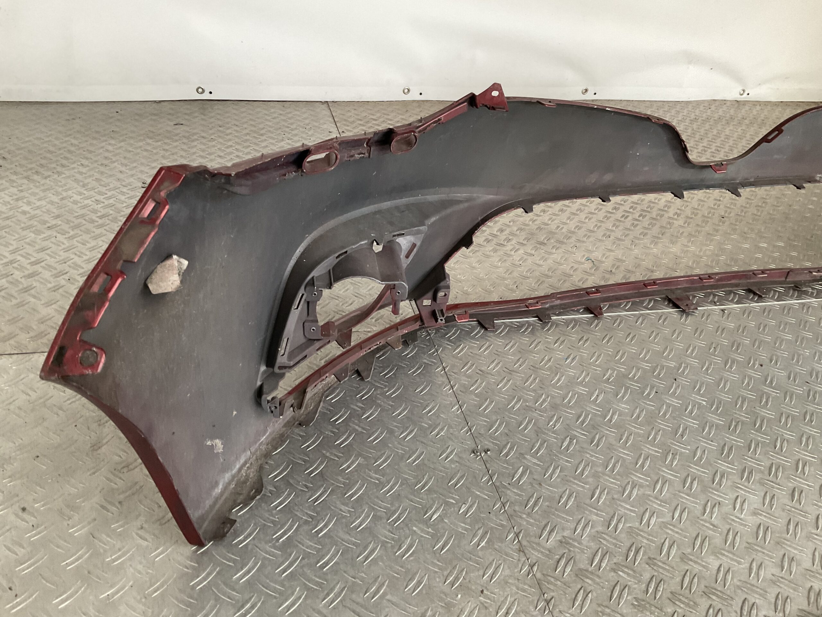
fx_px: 689
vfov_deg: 48.2
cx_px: 411
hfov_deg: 61.7
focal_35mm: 29
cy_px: 308
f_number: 1.8
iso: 100
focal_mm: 3
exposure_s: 1/50
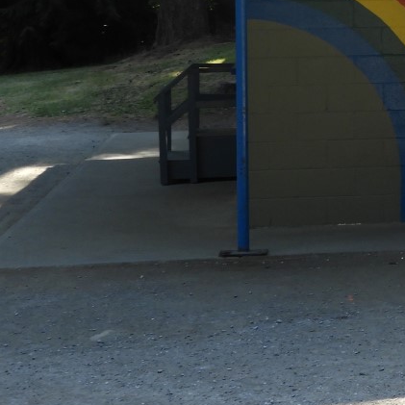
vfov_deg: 12.7
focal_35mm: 136
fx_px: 1800
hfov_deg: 12.3
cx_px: 599
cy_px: 21
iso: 100
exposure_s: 1/100
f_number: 4
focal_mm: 8.1
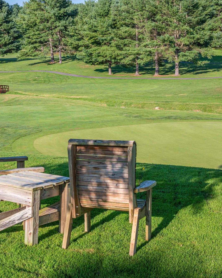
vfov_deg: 30.0
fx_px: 517
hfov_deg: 24.2
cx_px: 101
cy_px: 139
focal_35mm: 63
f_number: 13
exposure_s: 1/640
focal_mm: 44
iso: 1000
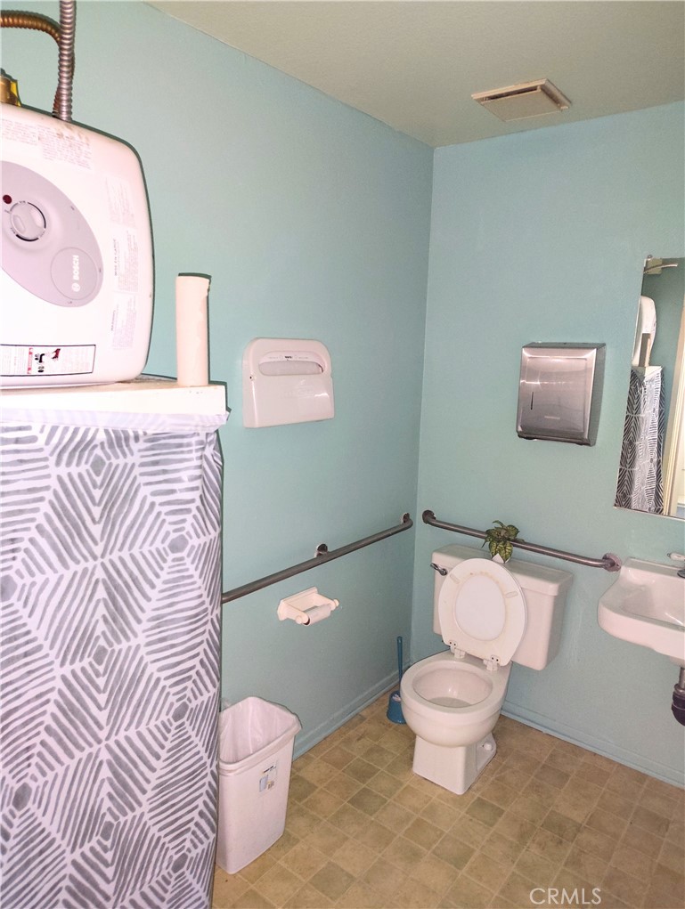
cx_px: 342
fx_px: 632
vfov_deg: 71.5
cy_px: 454
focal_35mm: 24
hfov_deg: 56.9
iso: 2247
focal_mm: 5.56
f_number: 1.8
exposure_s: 1/30
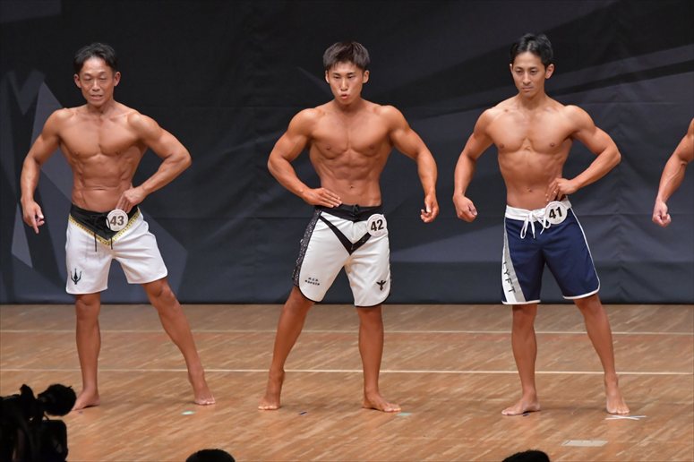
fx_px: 5203
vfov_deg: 5.1
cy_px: 231
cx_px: 347
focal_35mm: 270
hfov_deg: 7.6
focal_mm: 180
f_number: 5.6
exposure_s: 1/400
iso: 6400
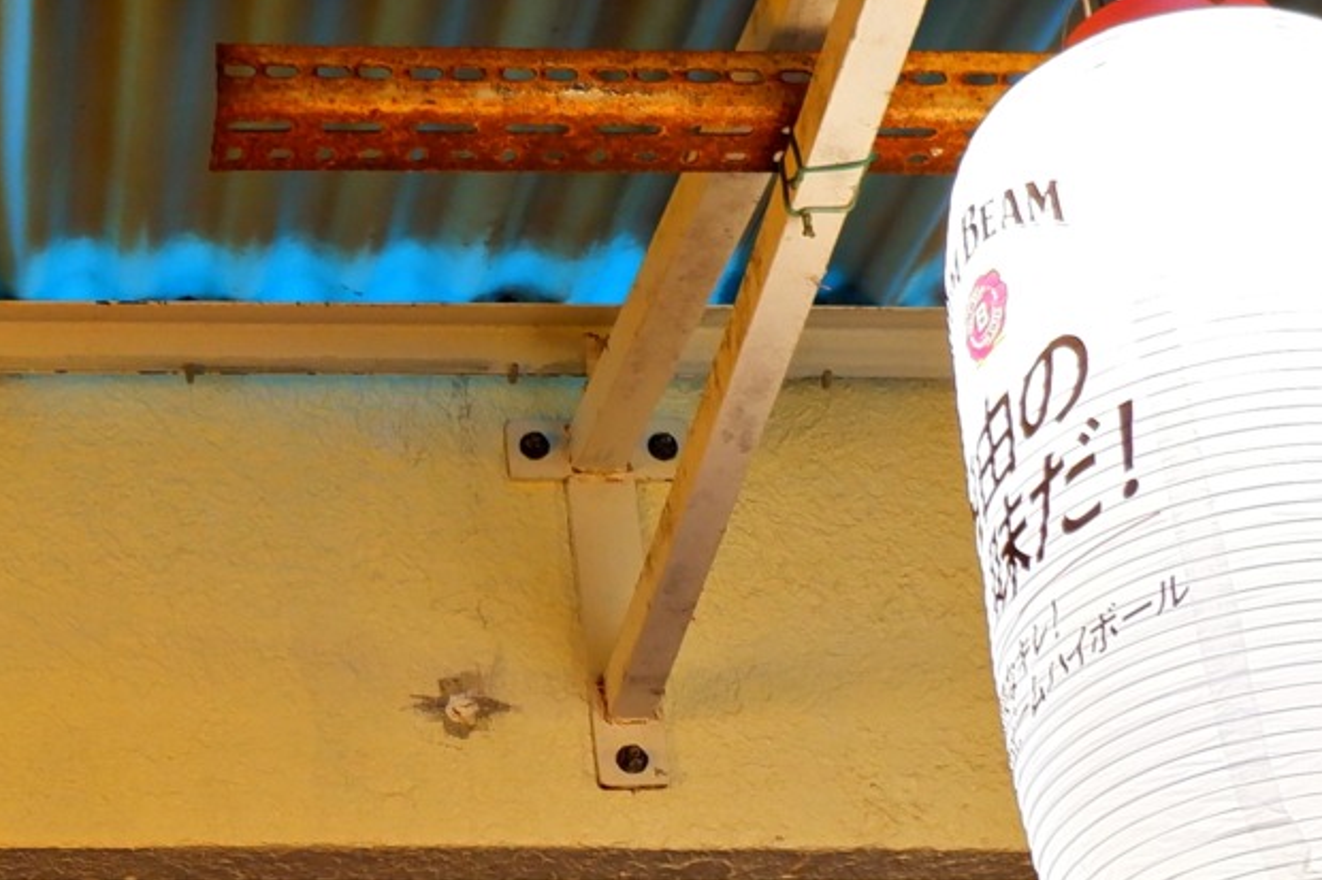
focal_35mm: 95
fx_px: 3487
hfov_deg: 20.9
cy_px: 762
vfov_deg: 14.3
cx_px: 85
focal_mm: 15
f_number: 3.5
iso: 500
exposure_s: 1/34
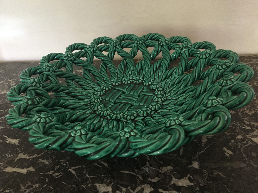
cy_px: 96
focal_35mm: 29
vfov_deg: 48.2
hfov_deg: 61.7
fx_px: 216
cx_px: 129
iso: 200
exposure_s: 1/20
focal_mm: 4.15
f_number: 2.2
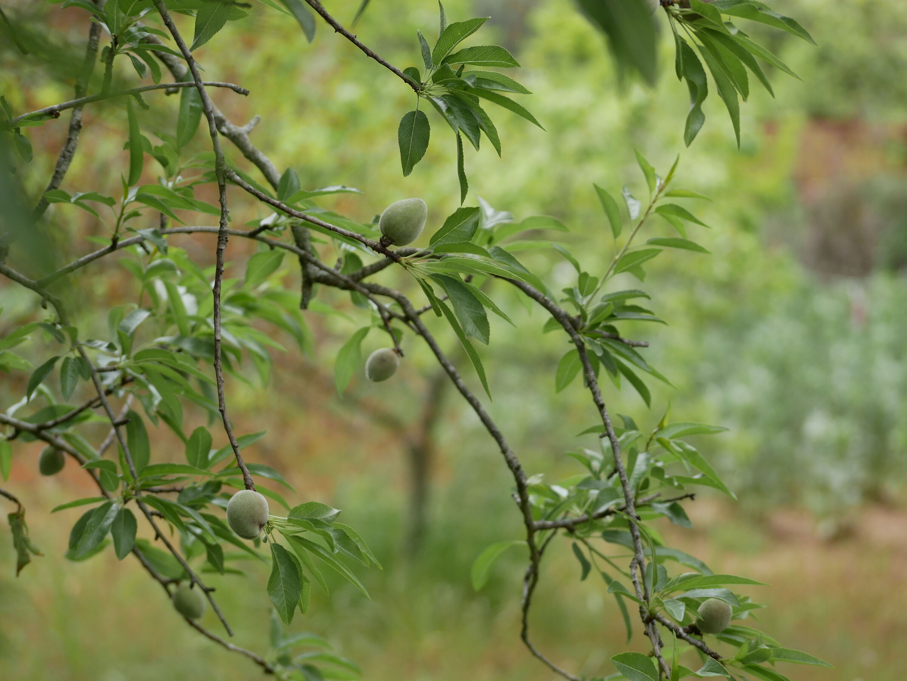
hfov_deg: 14.7
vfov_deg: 11.1
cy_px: 340
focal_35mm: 134
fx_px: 3512
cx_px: 454
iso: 200
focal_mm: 67
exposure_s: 1/160
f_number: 4.2
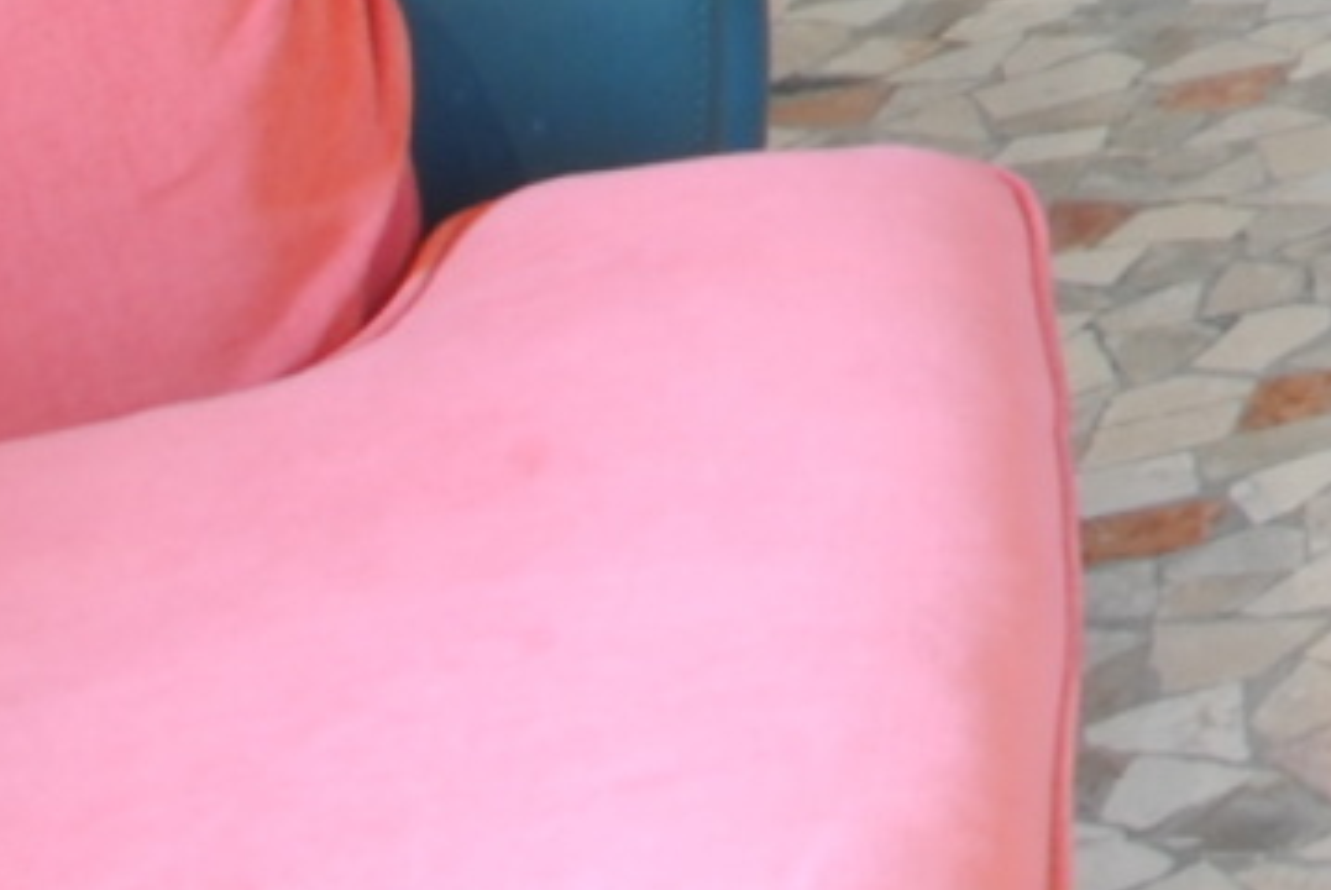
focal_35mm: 107
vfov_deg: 10.1
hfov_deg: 12.7
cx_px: 3530
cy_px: -1646
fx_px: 3959
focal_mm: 10
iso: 100
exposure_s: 2
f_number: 10
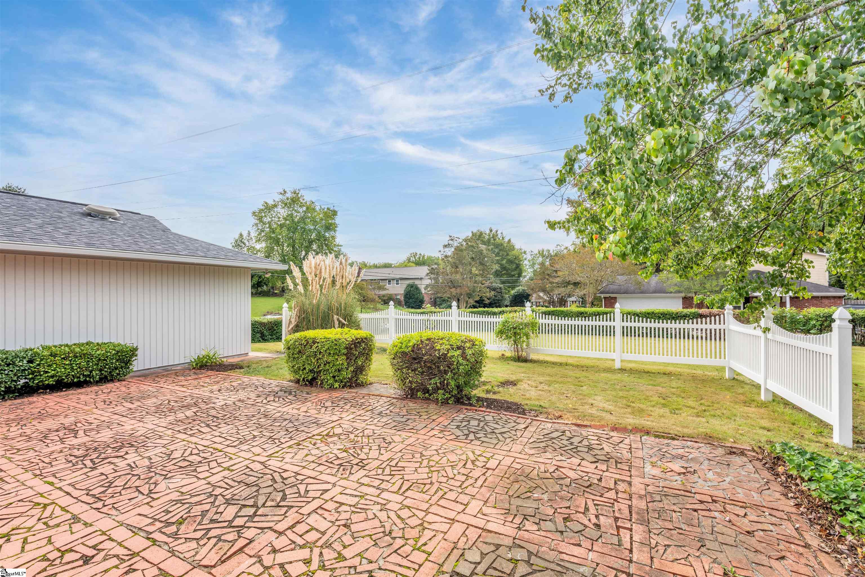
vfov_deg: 73.7
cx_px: 432
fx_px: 384
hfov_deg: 96.7
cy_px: 288
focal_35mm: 16
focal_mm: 16
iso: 250
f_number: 9
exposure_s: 1/250
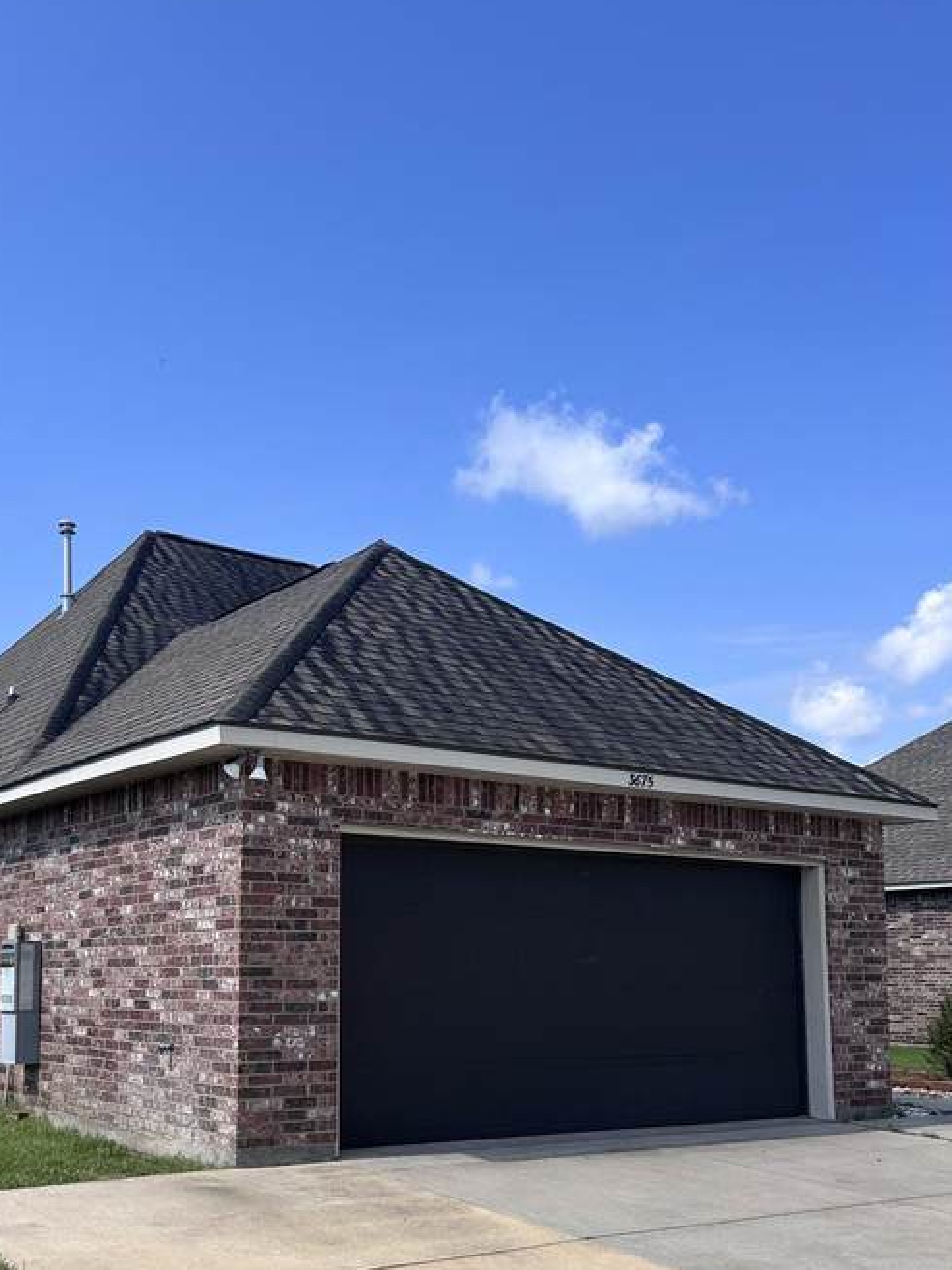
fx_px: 1393
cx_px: 373
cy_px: 825
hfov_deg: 37.6
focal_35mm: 38
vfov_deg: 48.3
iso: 50
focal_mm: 5.7
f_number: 1.5
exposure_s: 1/4444
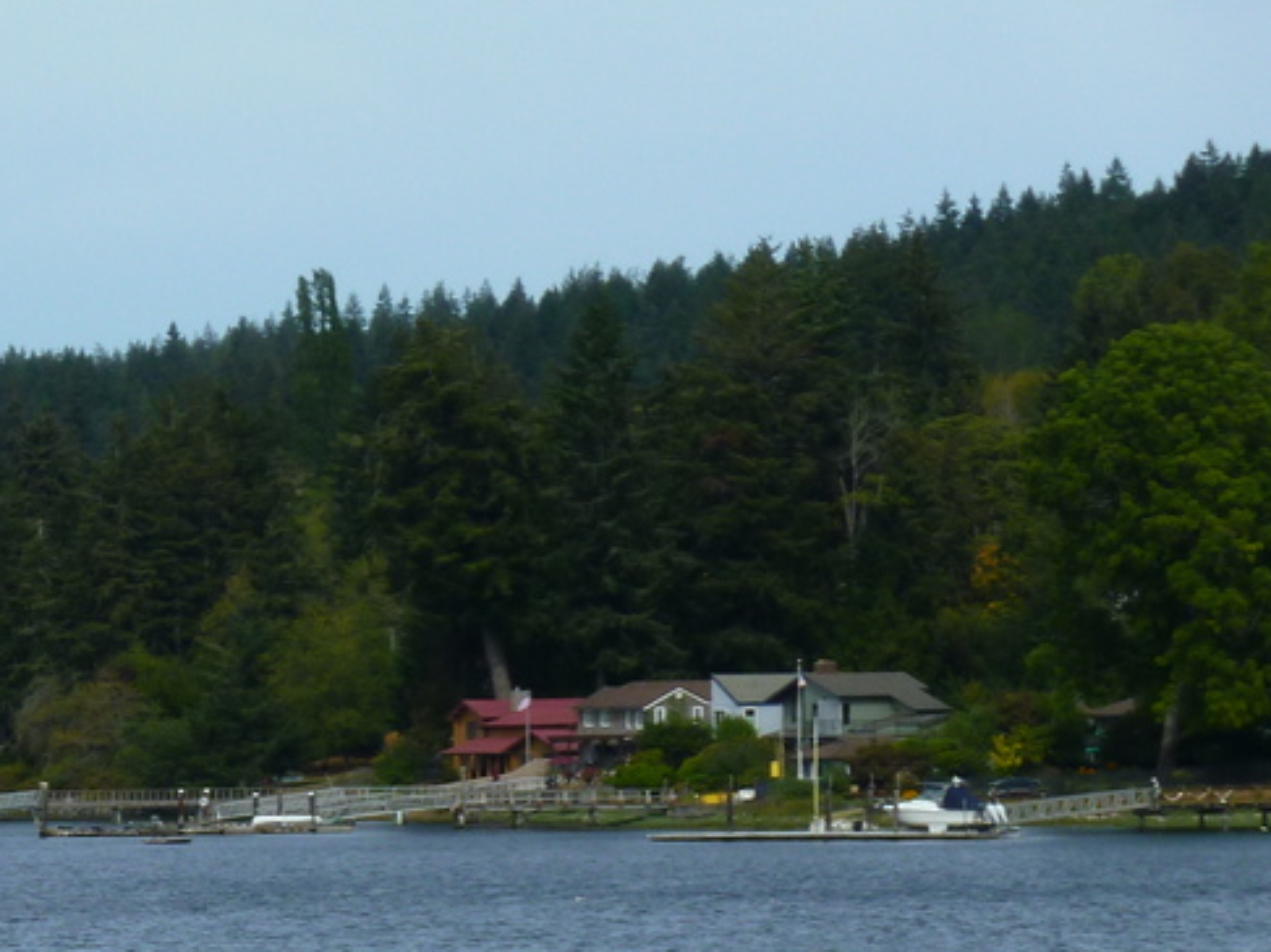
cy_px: 923
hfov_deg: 6.7
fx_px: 10826
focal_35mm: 295
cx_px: -384
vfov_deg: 5.0
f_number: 5.3
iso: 80
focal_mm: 20.2
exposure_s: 1/320
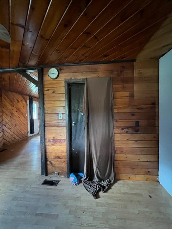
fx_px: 86
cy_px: 114
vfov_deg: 106.2
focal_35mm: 13
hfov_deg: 89.9
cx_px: 86
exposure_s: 1/38
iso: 1250
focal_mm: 1.57
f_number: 1.8
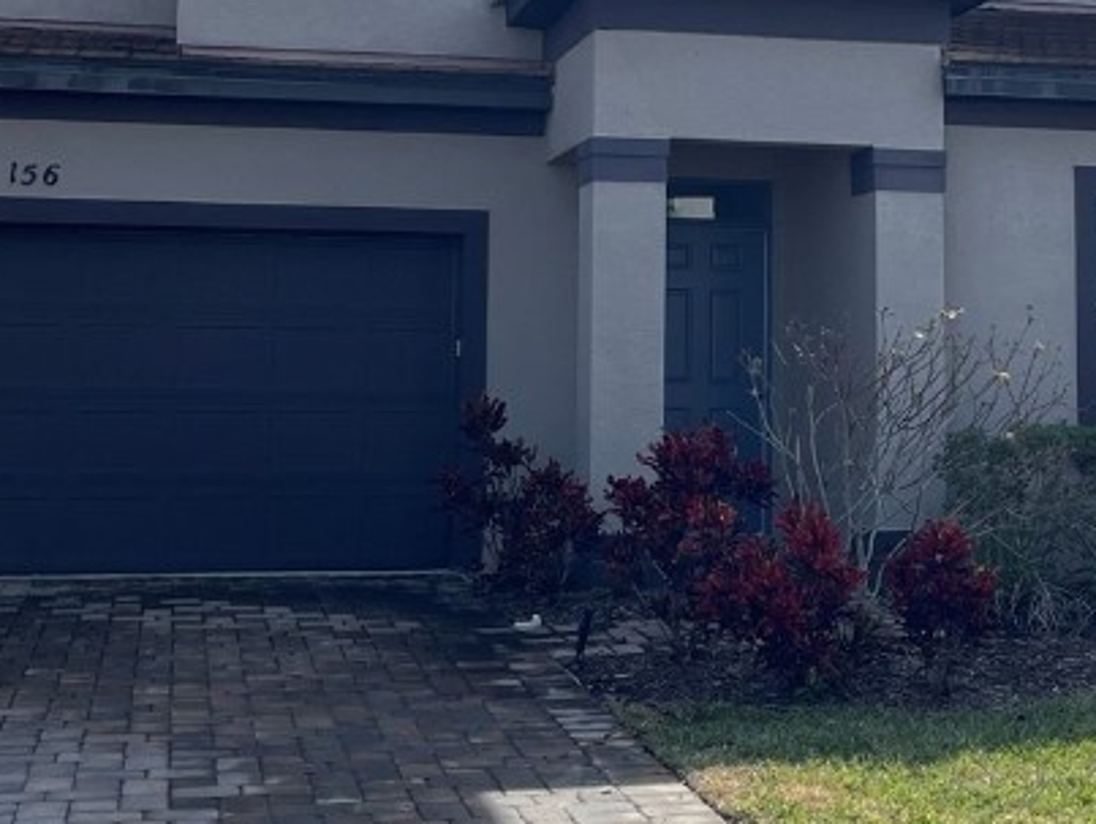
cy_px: 125
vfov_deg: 21.9
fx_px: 2092
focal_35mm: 66
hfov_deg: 29.3
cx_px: 677
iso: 32
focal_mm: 5.1
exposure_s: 1/5917
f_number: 1.6
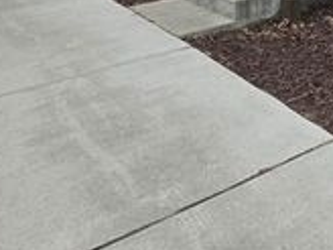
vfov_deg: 22.7
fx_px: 510
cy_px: -119
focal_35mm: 53
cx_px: 412
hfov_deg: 30.1
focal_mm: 2.2
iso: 40
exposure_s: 1/1361
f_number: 1.9
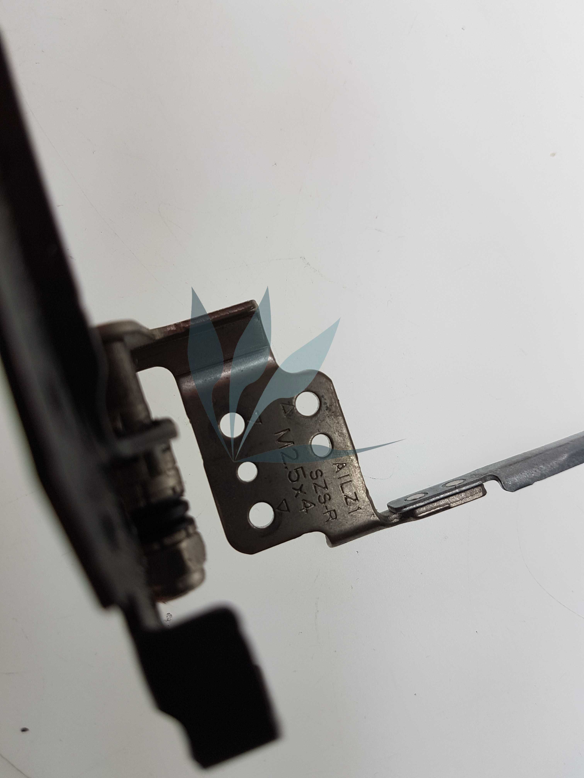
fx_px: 585
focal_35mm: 26
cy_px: 389
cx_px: 292
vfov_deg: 67.3
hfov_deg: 53.1
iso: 40
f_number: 1.7
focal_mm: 4.2
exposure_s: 1/212
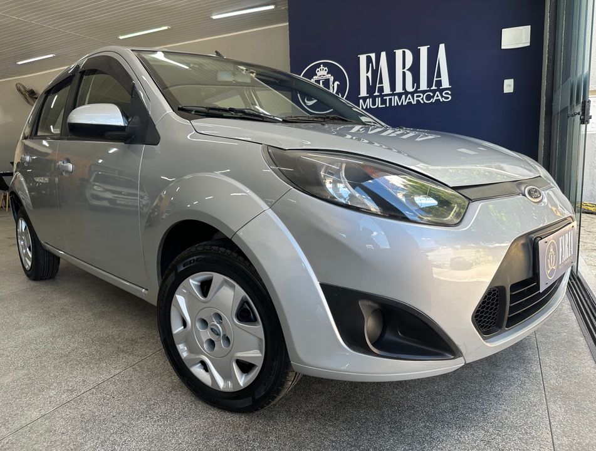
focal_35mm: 24
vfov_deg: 57.1
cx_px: 298
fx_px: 415
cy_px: 226
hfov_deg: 71.4
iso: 64
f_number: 1.78
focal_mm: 6.86
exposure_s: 1/183
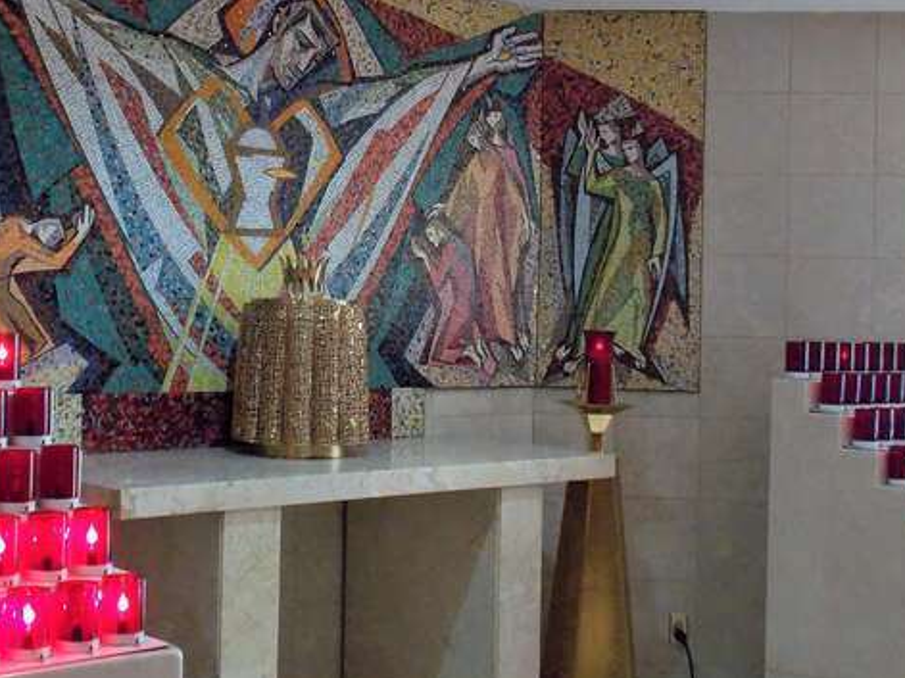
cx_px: 286
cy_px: 298
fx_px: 1333
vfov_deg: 28.5
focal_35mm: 51
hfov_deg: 37.0
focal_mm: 5.3
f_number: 3.3
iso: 320
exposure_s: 1/30
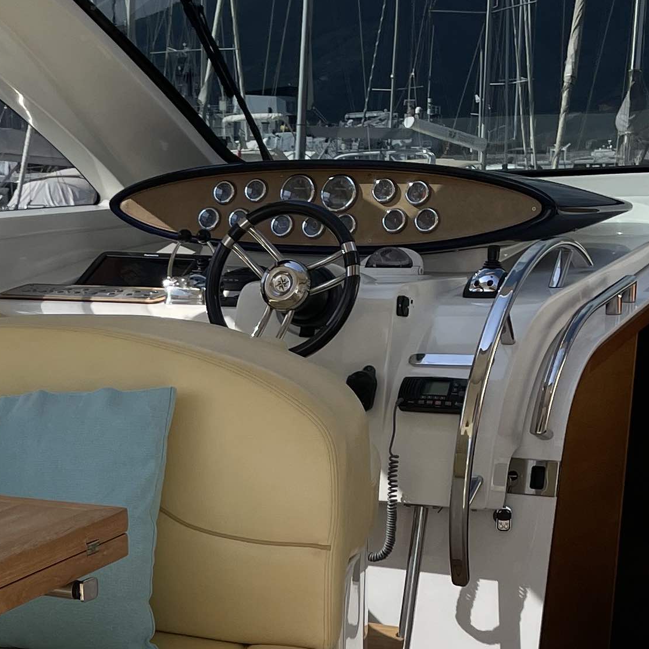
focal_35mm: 83
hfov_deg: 20.0
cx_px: -59
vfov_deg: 20.3
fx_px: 1761
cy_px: 621
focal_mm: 4.2
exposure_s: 1/3125
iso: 32
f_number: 1.6
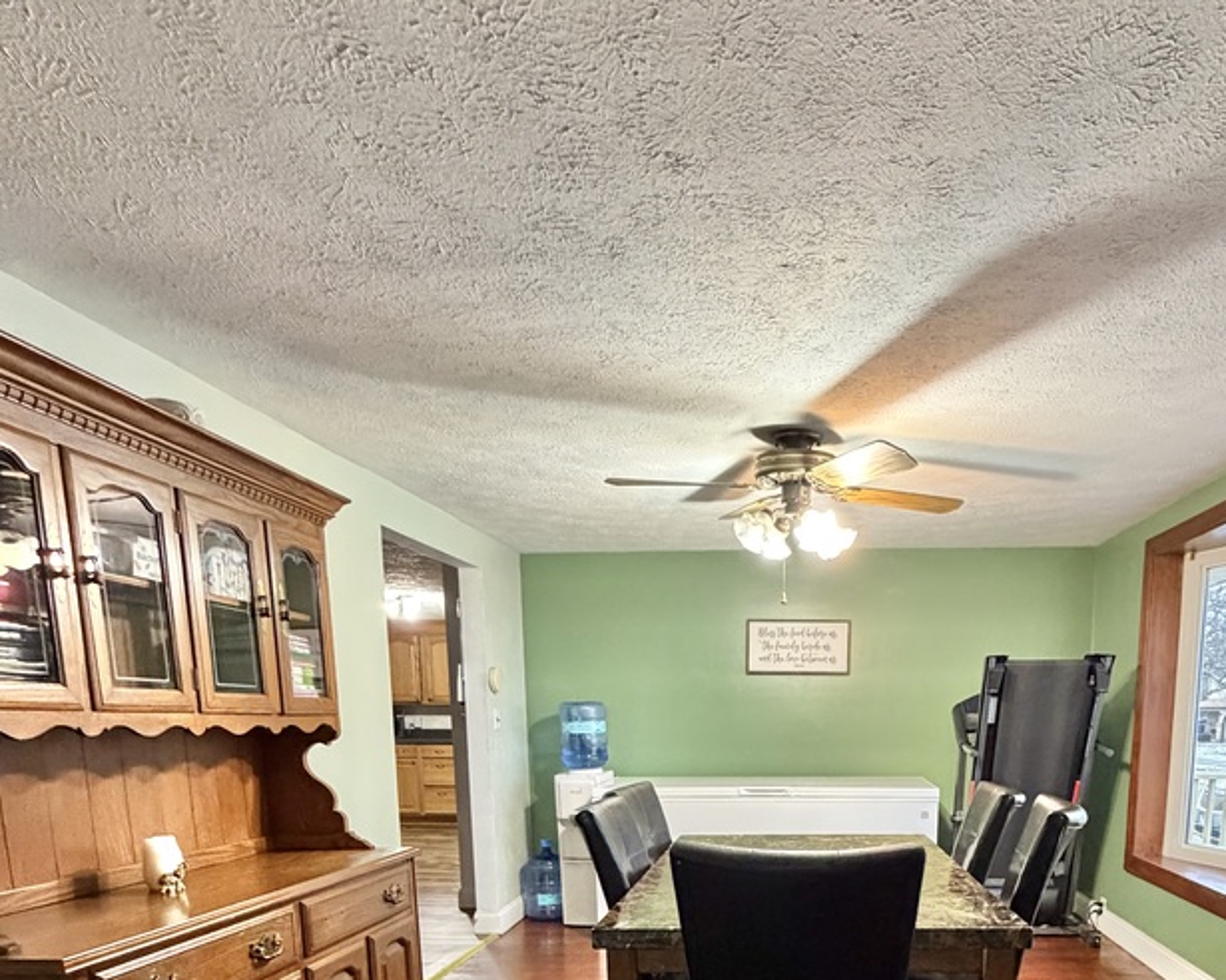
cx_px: 766
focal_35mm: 24
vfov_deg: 52.5
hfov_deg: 69.2
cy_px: 860
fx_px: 871
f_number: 2.2
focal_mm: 2.22
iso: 640
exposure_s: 1/60
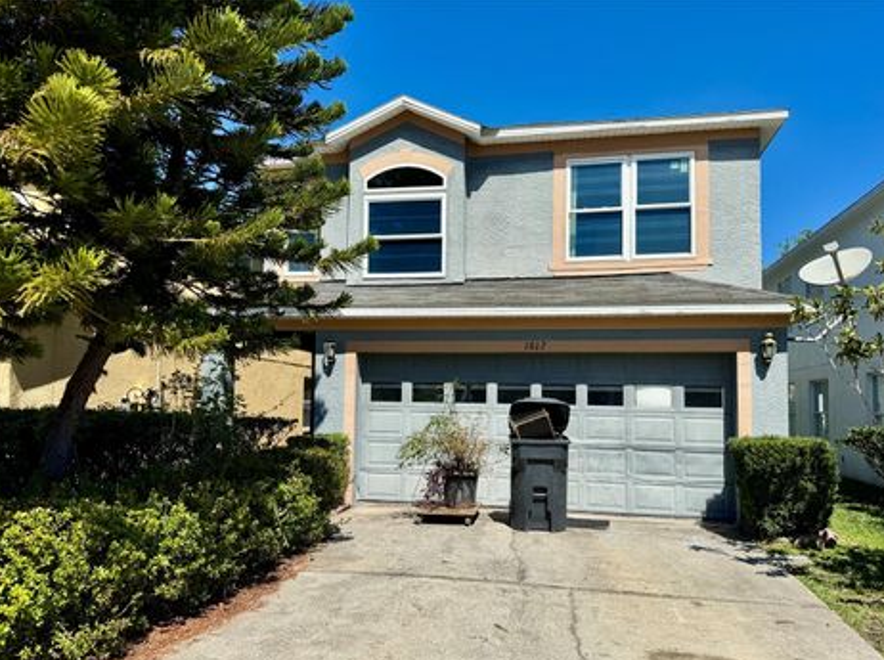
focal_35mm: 26
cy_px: 356
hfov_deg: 67.4
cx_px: 450
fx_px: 663
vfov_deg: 52.9
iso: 80
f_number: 1.78
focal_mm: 6.76
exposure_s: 1/7092
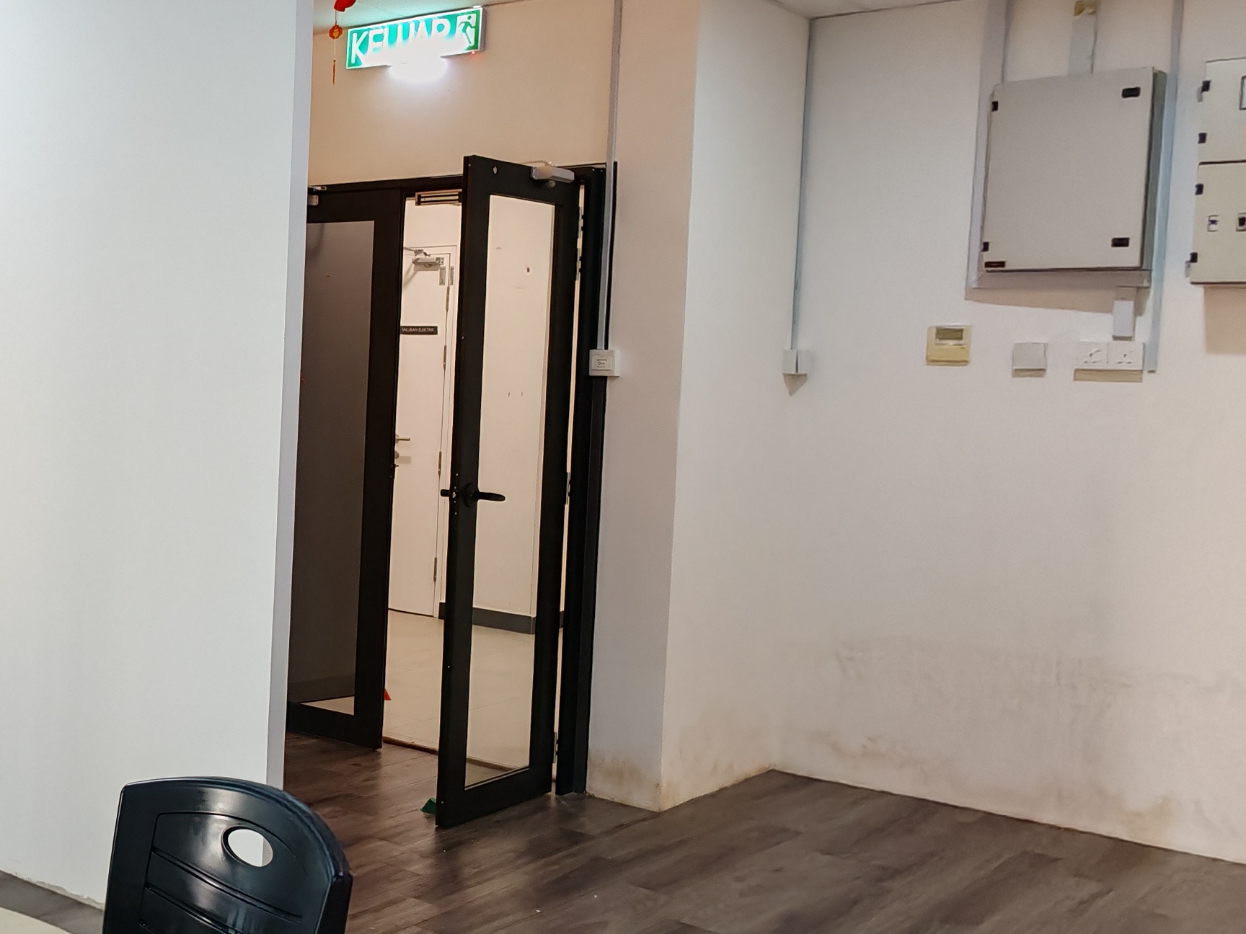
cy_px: 426
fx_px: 1512
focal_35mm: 42
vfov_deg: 34.3
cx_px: -103
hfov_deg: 37.8
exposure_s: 1/33
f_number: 2
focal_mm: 1.82
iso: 250
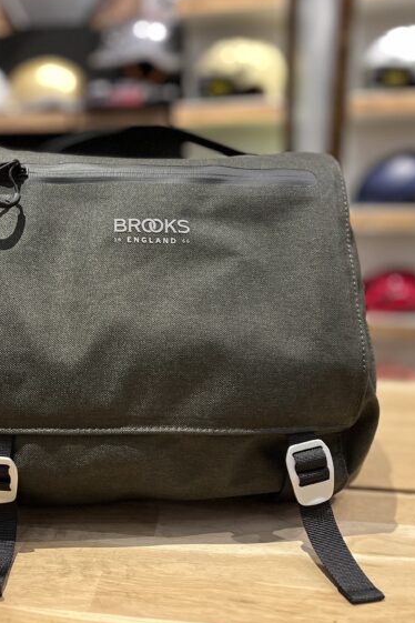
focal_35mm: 37
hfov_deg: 35.4
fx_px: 640
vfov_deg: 51.9
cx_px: 119
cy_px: 309
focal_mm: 5.1
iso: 400
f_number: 1.6
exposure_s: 1/33
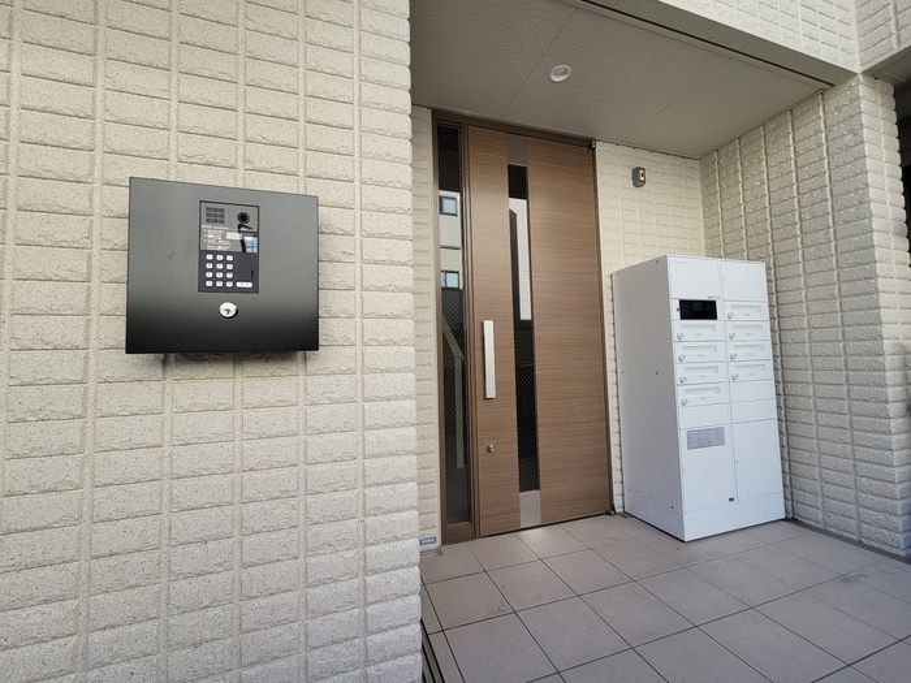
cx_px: 456
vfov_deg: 89.9
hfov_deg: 106.2
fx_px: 342
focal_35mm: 13
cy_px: 342
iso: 64
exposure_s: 1/254
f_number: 2.2
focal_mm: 2.2
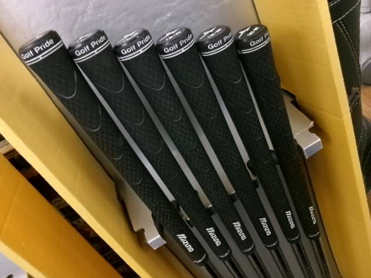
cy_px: 139
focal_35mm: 28
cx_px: 186
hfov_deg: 63.4
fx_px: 300
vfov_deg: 49.7
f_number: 3.9
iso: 800
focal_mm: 5.1
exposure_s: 1/34
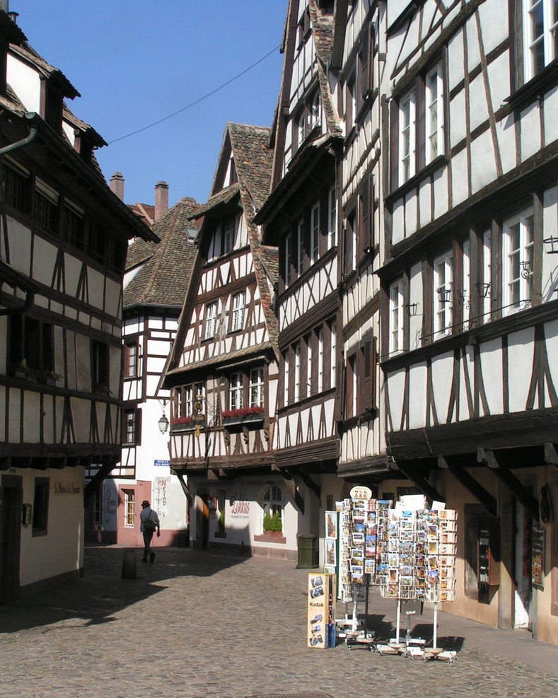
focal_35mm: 57
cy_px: 375
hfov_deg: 26.7
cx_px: 277
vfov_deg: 33.0
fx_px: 1177
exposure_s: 1/400
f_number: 6.3
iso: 50
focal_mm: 8.3
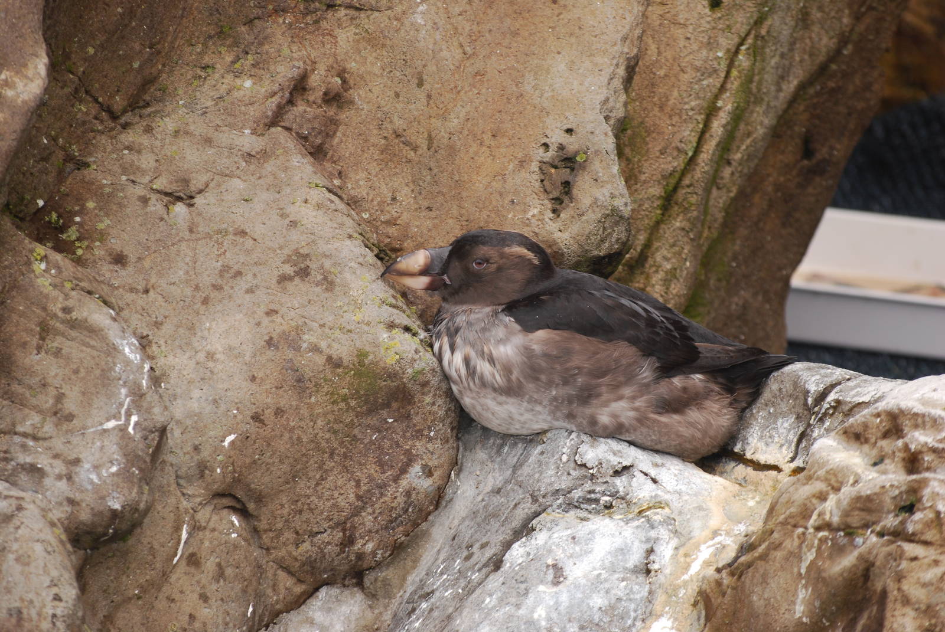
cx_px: 472
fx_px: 8673
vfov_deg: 4.2
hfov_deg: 6.2
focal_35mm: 330
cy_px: 316
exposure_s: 1/125
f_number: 5.3
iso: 200
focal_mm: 220
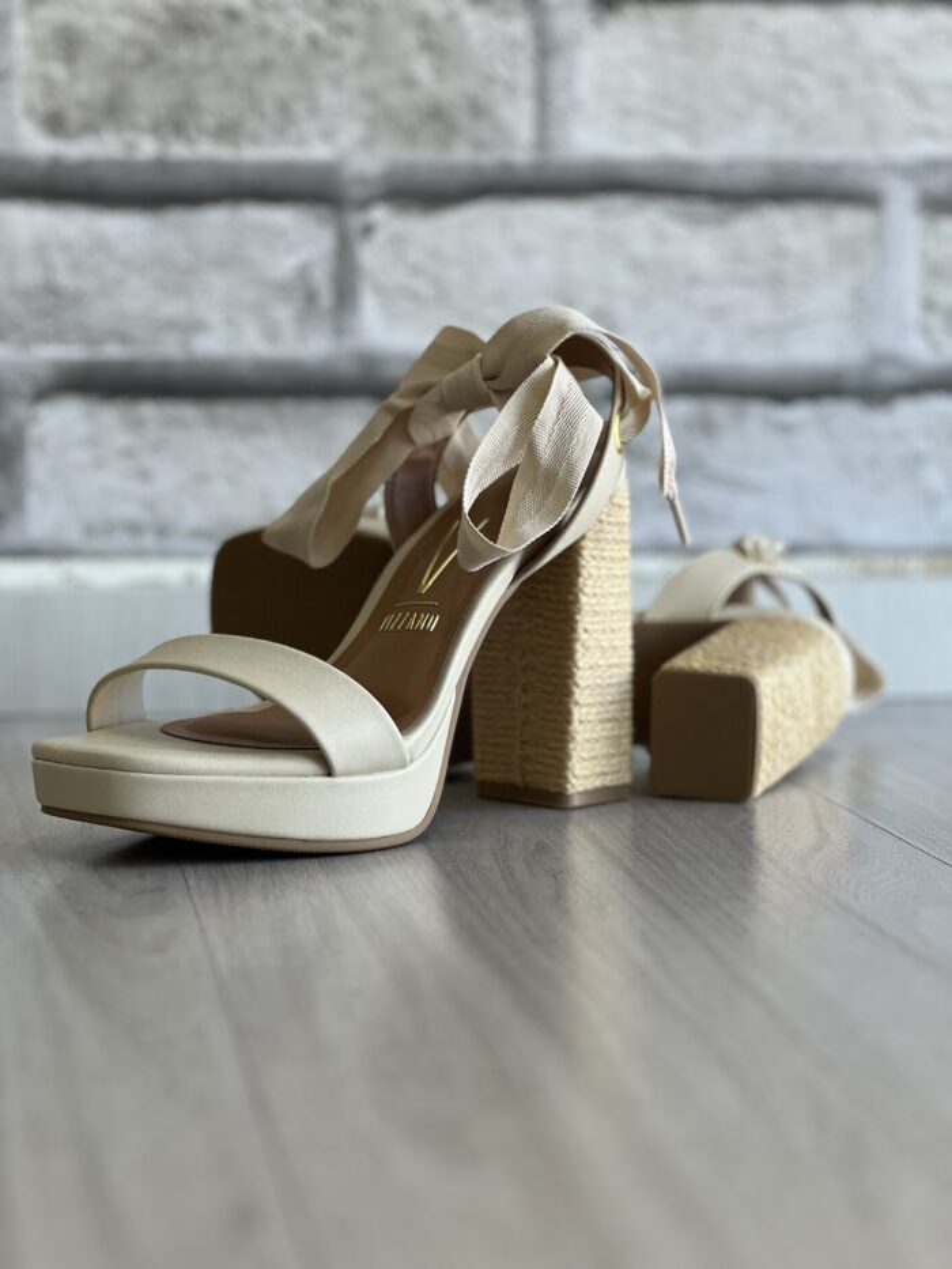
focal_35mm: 77
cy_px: 634
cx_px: 476
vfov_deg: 25.3
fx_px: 2823
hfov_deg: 19.1
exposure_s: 1/120
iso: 125
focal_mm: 9
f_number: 2.8
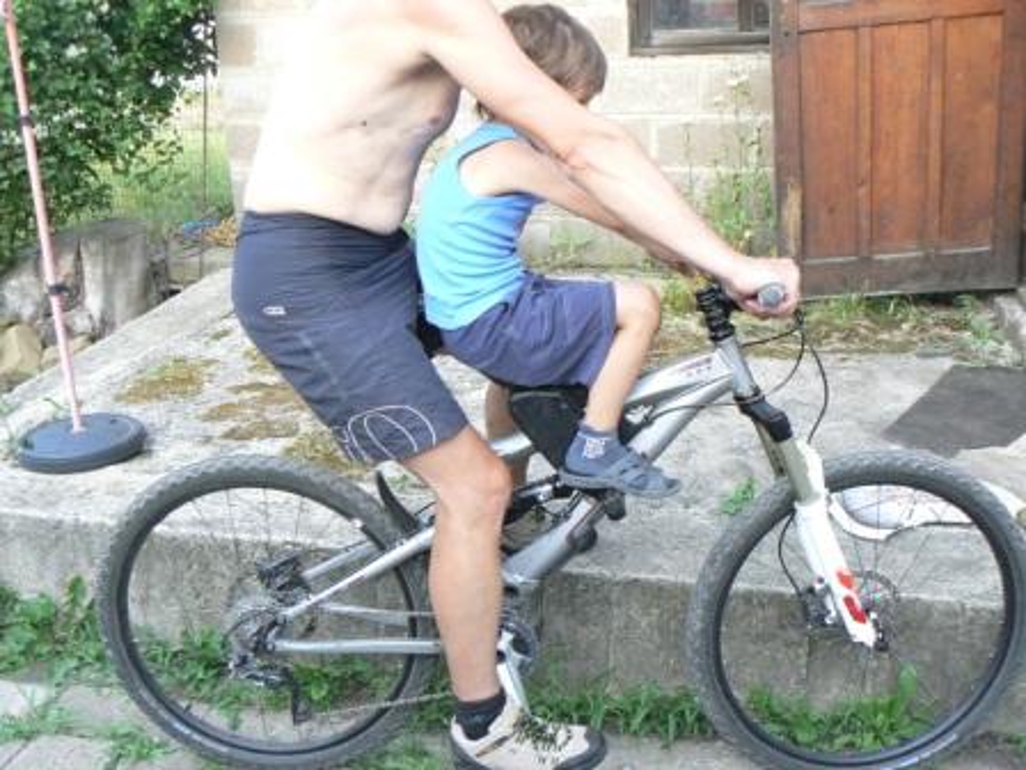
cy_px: 385
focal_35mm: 36
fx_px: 1067
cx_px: 513
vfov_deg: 39.7
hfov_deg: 51.4
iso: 200
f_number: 4
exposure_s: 1/80
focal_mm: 6
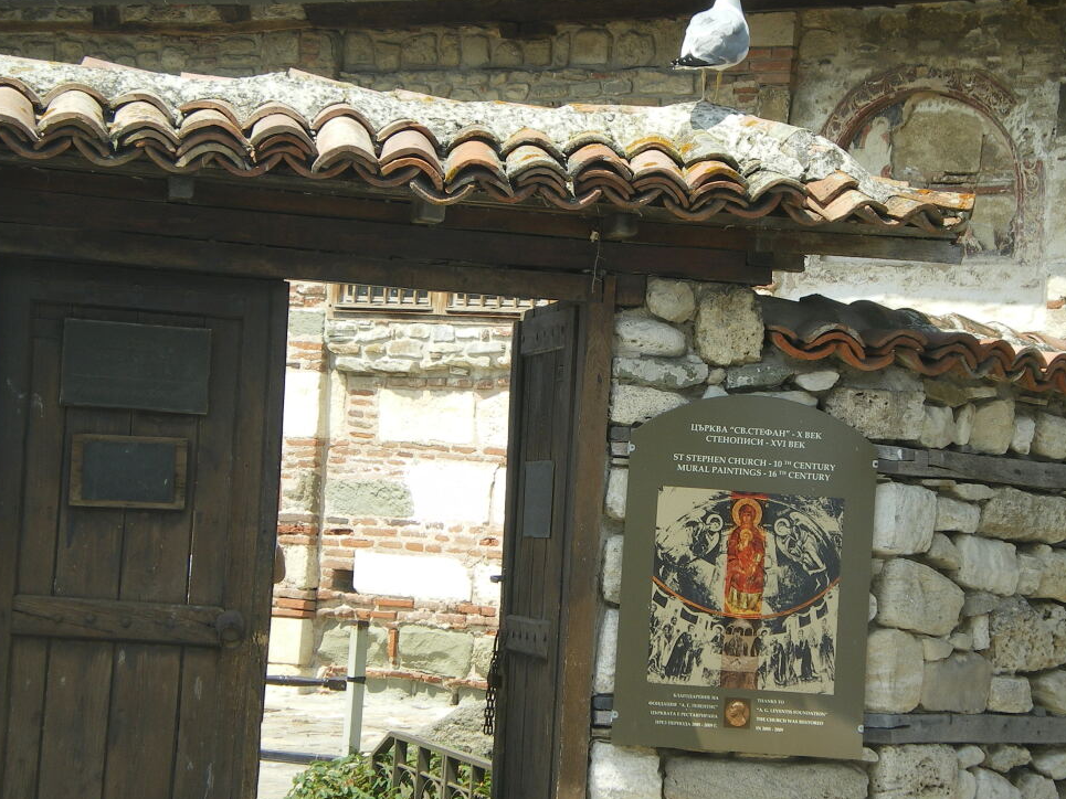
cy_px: 472
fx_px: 3141
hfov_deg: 19.3
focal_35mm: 102
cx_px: 595
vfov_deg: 14.5
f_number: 5.1
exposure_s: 1/200
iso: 50
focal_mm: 14.3
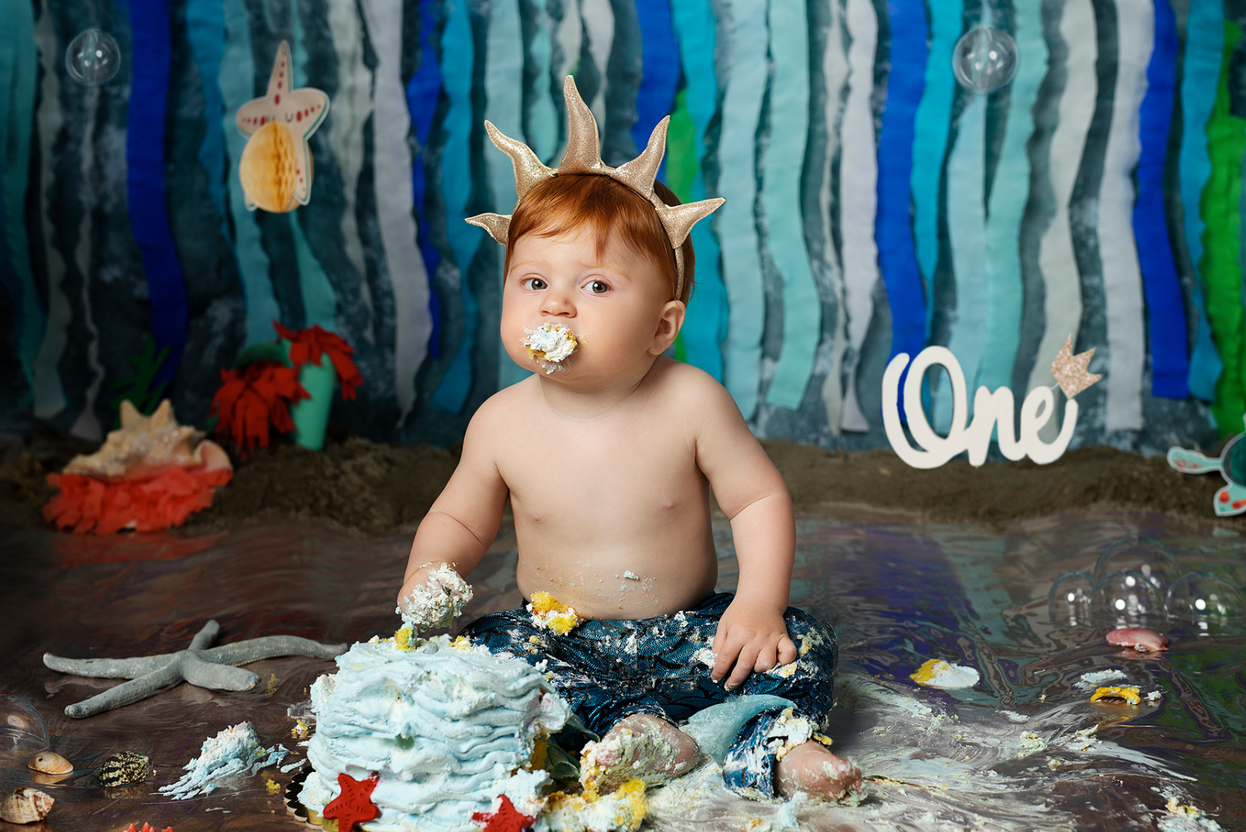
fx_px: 1973
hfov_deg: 35.0
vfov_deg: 23.8
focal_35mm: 57
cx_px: 709
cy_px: 462
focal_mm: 50
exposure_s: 1/200
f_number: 4.5
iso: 100
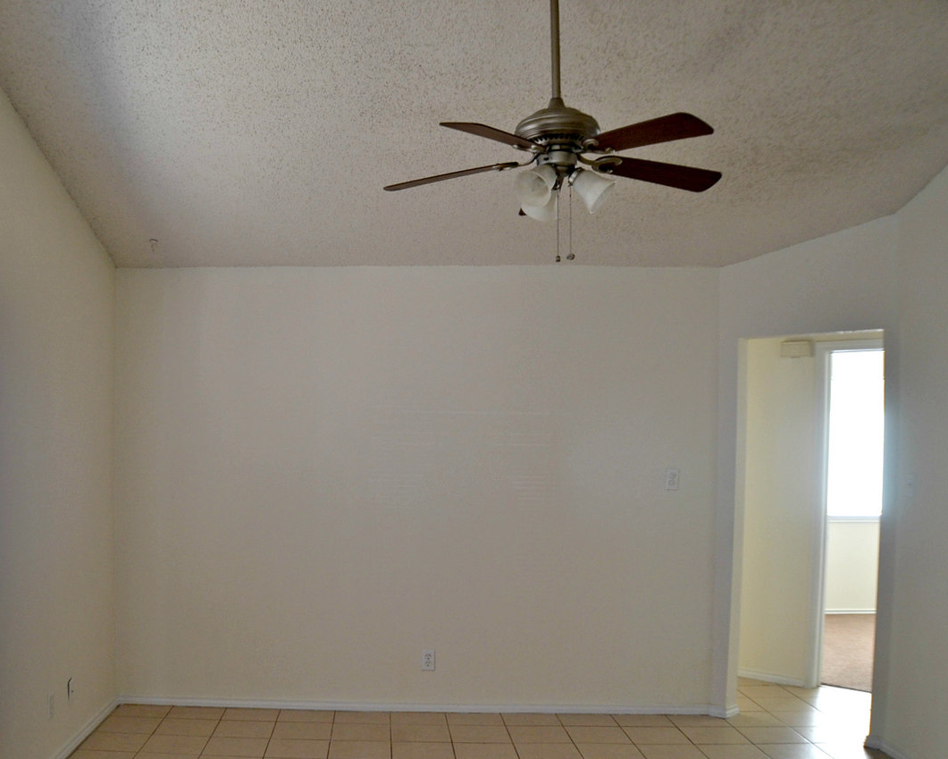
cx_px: 294
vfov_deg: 34.7
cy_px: 476
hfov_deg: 42.2
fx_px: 1207
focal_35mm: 43
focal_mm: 20
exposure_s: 1/60
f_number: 3.5
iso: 500
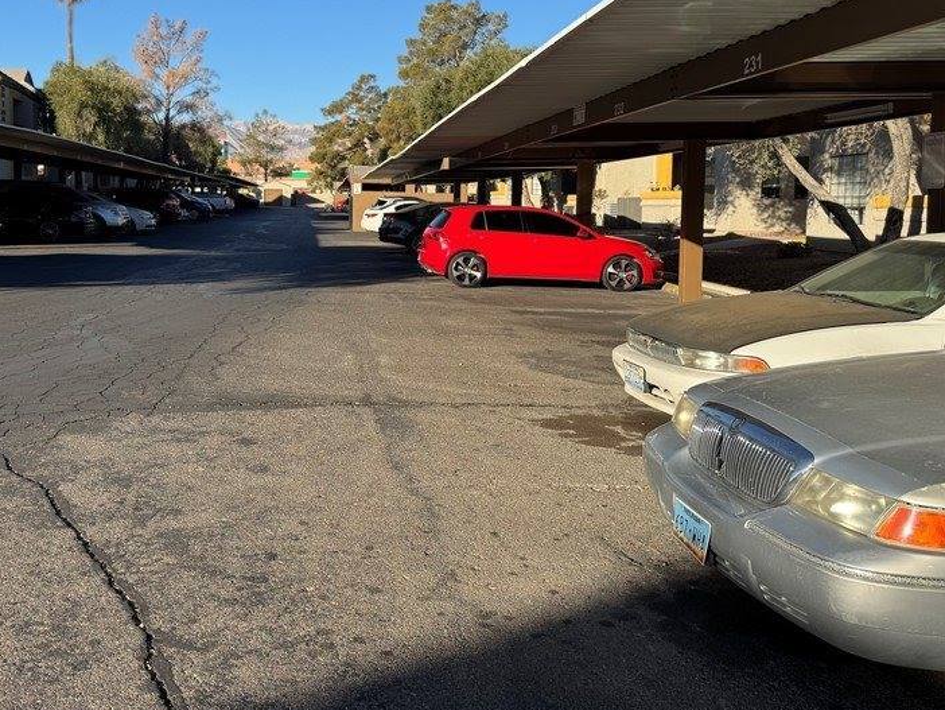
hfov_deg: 51.9
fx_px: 956
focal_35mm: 35
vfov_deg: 40.4
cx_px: 342
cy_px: 256
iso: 80
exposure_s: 1/3096
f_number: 1.78
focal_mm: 6.76
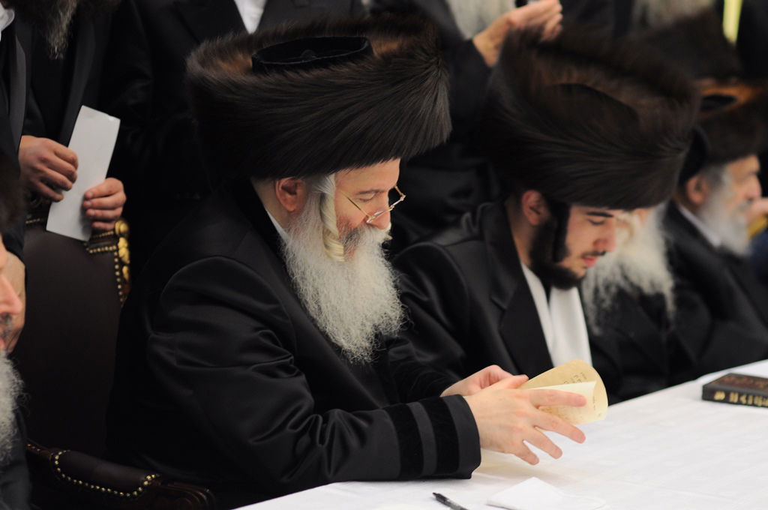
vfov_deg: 10.7
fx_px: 2717
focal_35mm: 128
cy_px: 255
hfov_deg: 16.1
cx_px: 384
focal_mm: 85
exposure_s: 1/100
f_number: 2.8
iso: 640
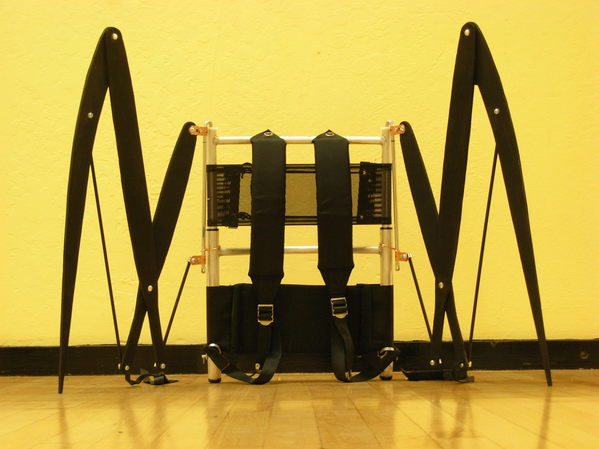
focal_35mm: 70
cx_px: 300
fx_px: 1211
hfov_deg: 27.8
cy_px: 224
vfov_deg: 21.0
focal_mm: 11.5
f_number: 3.5
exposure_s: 1/3.7
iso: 200
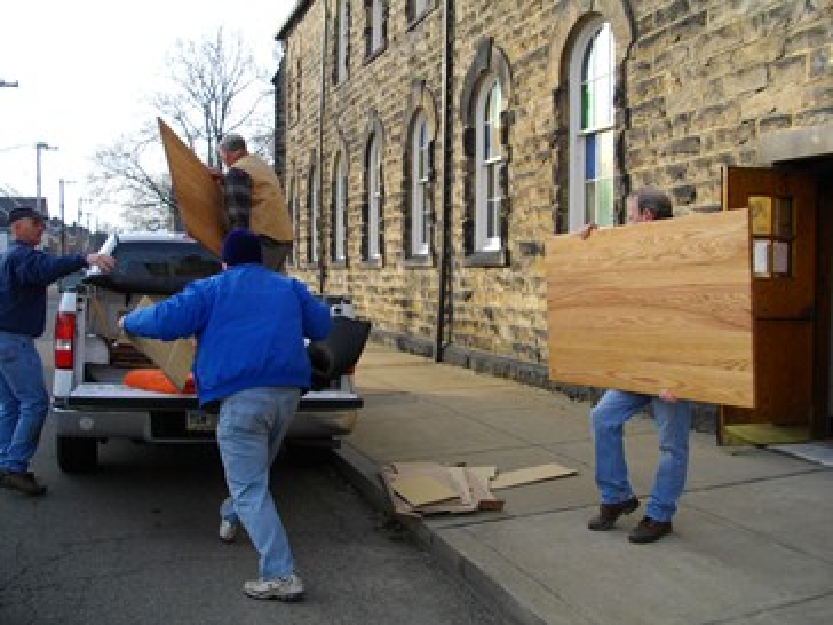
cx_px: 416
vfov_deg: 44.2
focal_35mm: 32
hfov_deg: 56.8
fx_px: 770
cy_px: 312
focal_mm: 5.7
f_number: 2.9
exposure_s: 1/400
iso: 100
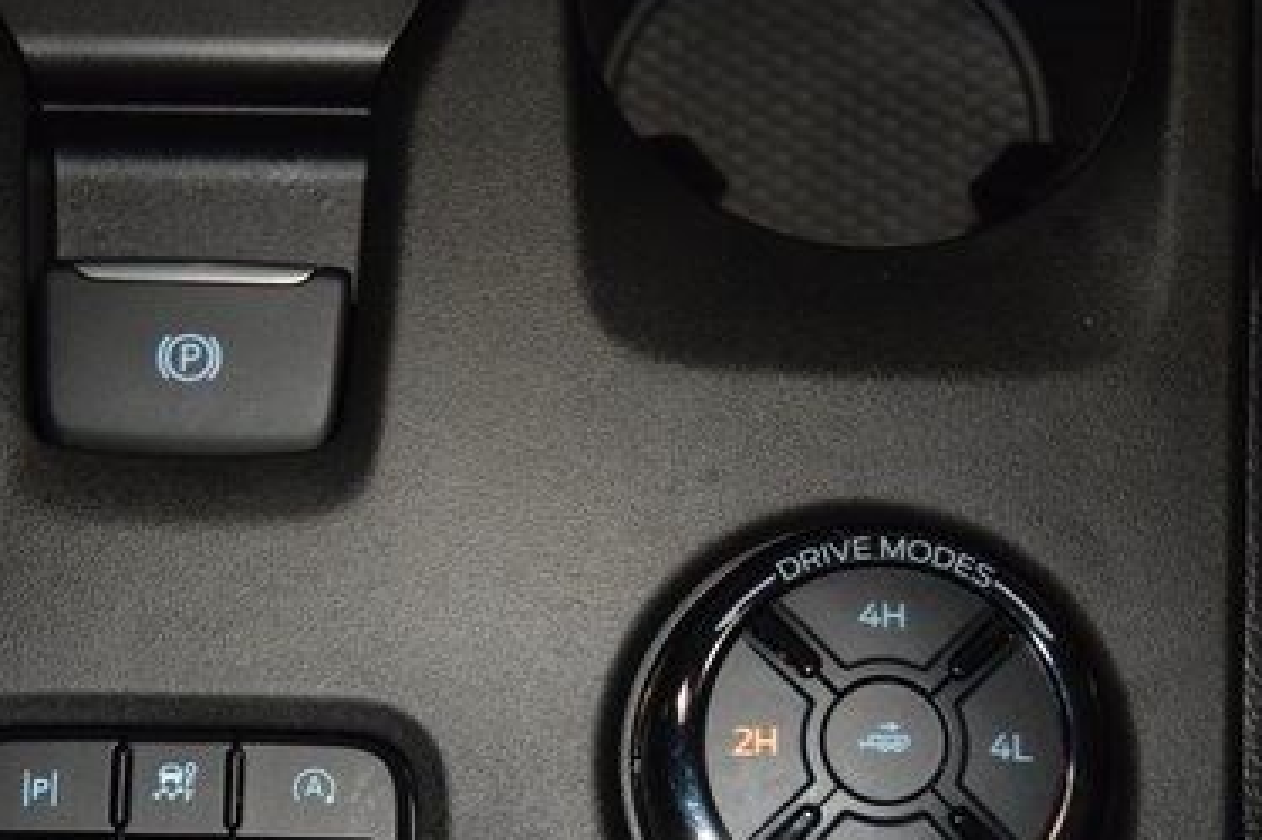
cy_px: 545
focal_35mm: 90
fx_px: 3148
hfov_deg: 22.7
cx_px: 560
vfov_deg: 15.2
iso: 640
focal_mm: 35
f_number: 4.2
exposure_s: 1/25
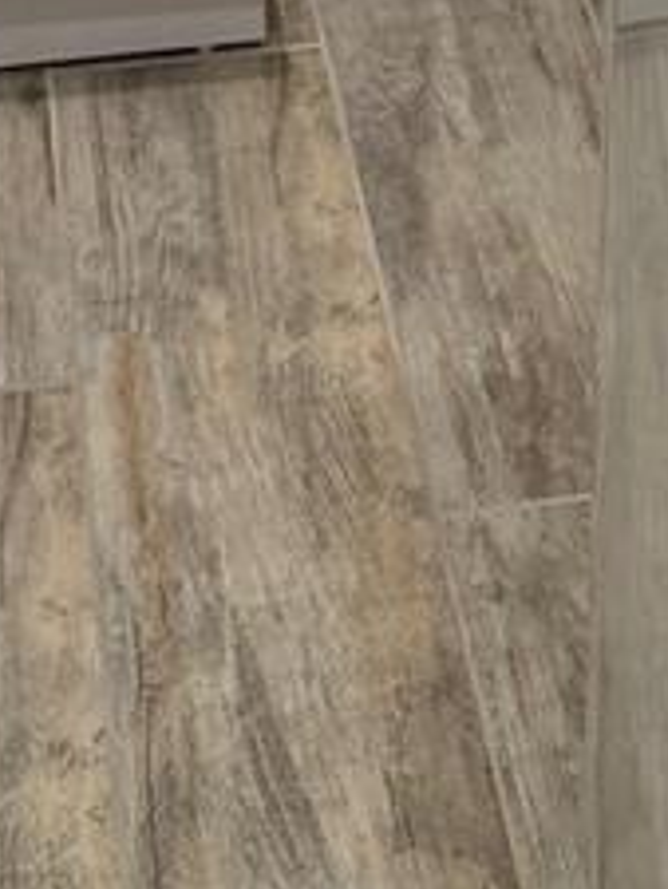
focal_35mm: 128
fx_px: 3290
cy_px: -522
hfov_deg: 11.6
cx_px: 518
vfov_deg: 14.2
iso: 160
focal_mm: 6.86
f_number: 1.78
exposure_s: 1/120
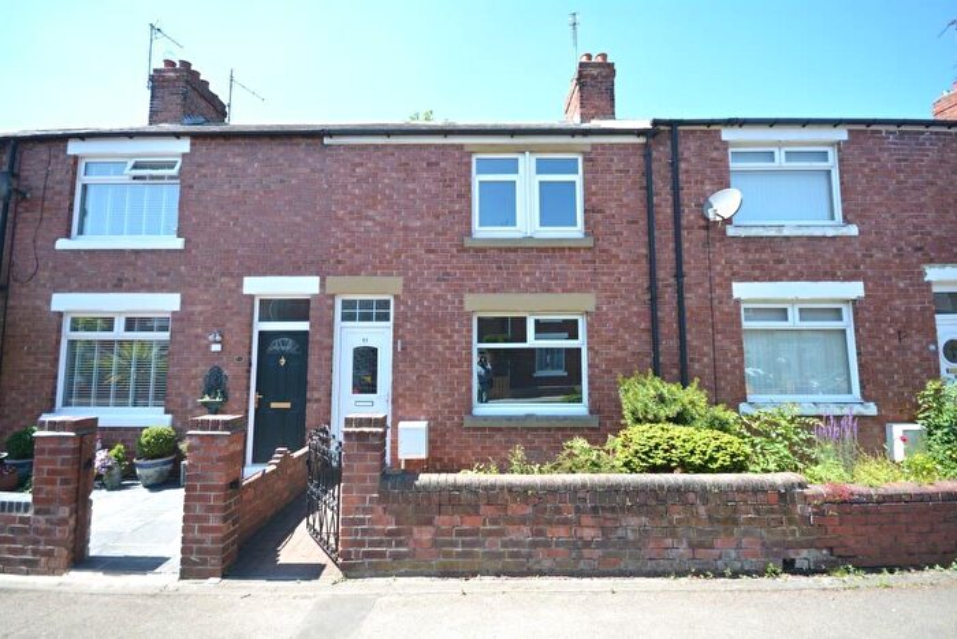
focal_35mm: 15
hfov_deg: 100.4
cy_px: 320
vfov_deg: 77.4
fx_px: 399
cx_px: 478
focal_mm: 10
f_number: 7.1
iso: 200
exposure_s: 1/200
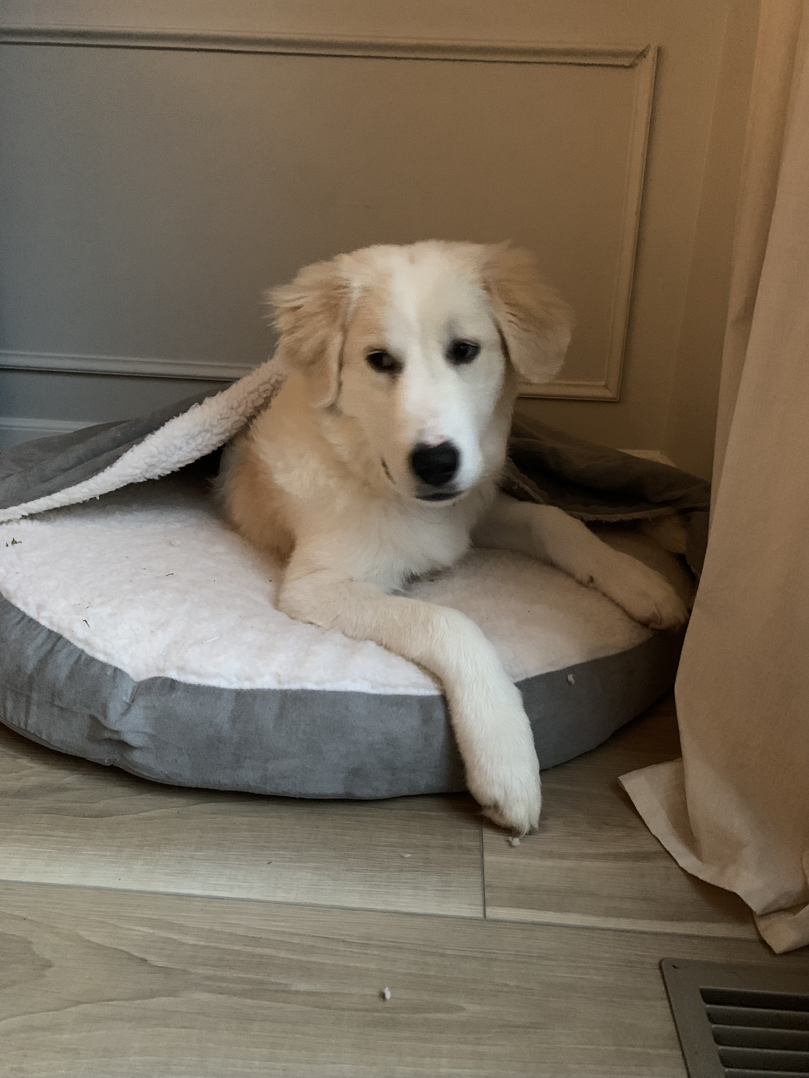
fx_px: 810
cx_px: 404
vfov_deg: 67.3
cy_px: 539
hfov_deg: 53.1
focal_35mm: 26
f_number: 1.8
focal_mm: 4.25
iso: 640
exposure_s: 1/24
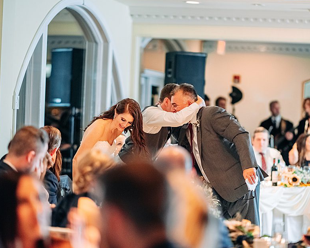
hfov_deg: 16.2
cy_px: 124
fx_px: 1092
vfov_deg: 13.0
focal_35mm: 119
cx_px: 185
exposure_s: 1/200
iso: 640
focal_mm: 105
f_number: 1.6
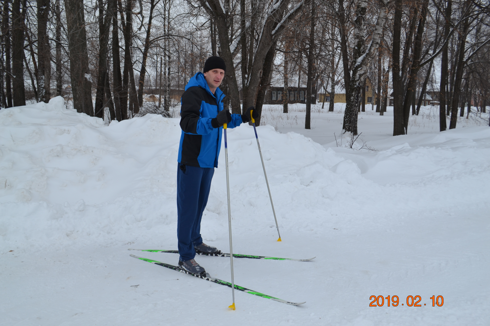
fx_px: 449
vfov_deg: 40.0
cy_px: 163
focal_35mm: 33
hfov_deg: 57.2
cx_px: 245
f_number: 7.1
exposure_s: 1/200
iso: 100
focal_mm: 22
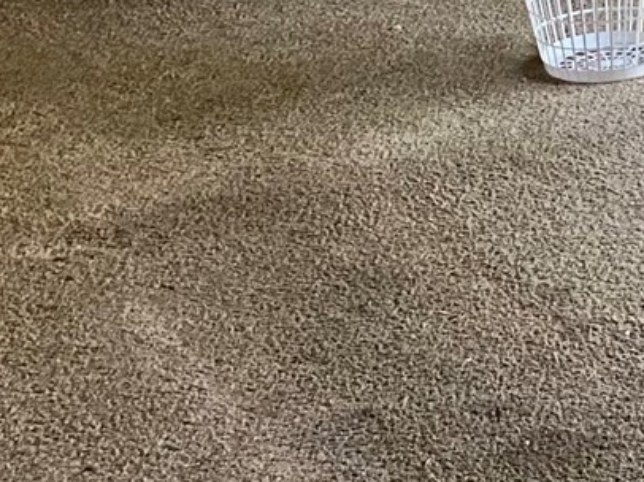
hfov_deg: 14.2
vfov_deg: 11.5
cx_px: 1148
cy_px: -268
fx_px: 2287
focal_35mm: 123
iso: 500
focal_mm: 4.25
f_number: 1.8
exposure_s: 1/49
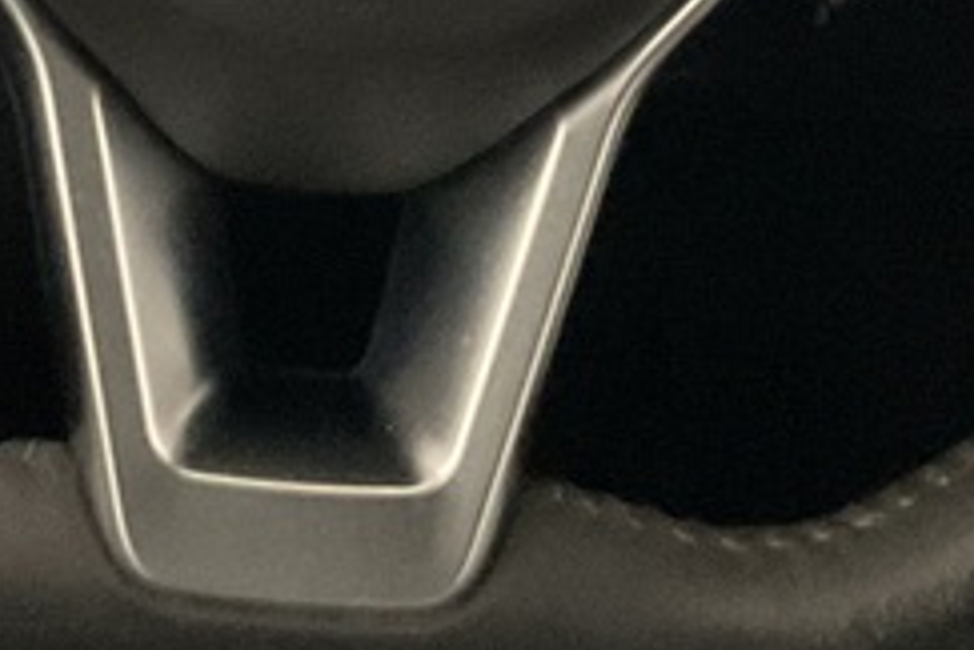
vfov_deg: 10.9
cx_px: 273
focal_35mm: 119
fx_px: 3219
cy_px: -461
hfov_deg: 17.1
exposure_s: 1/30
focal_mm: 3
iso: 500
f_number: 1.8
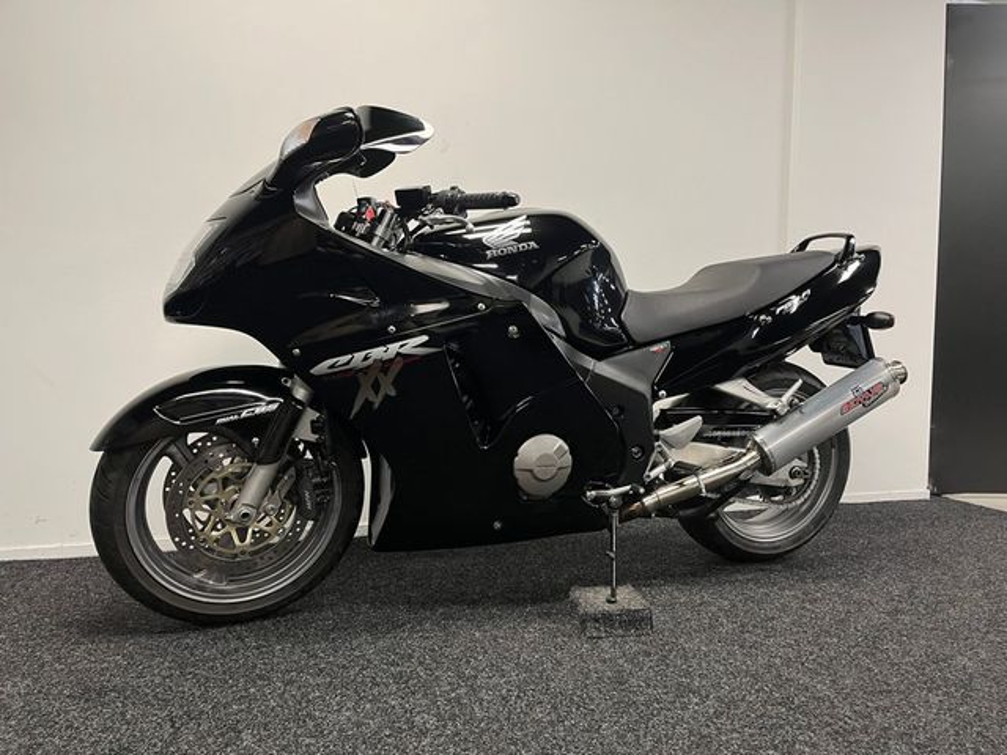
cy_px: 378
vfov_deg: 53.1
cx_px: 504
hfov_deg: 67.3
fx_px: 756
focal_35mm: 26
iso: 125
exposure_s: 1/50
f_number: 1.6
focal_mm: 5.1
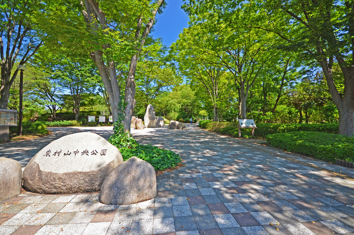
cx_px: 177
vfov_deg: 77.1
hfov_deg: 100.5
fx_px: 147
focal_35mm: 15
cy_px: 118
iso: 125
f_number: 5
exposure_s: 1/100
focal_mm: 10
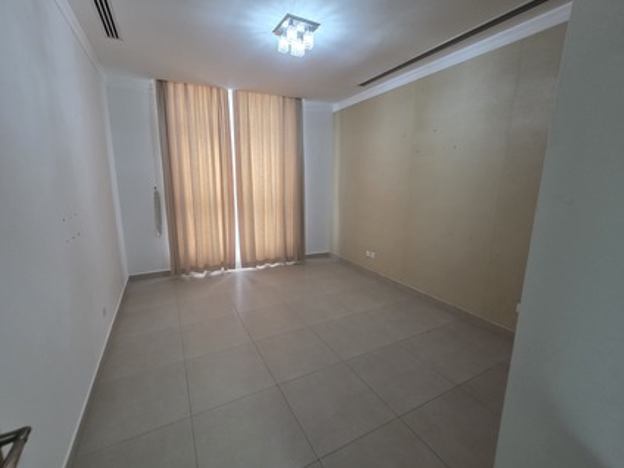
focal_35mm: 14
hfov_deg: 102.0
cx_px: 297
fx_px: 252
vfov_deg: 85.7
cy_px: 229
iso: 250
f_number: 1.9
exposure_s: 1/50
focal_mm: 2.2
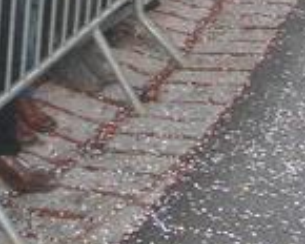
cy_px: 38
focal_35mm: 151
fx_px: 1363
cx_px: 15
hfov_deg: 12.6
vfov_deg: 10.2
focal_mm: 5.8
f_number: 2.8
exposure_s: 1/130
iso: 50
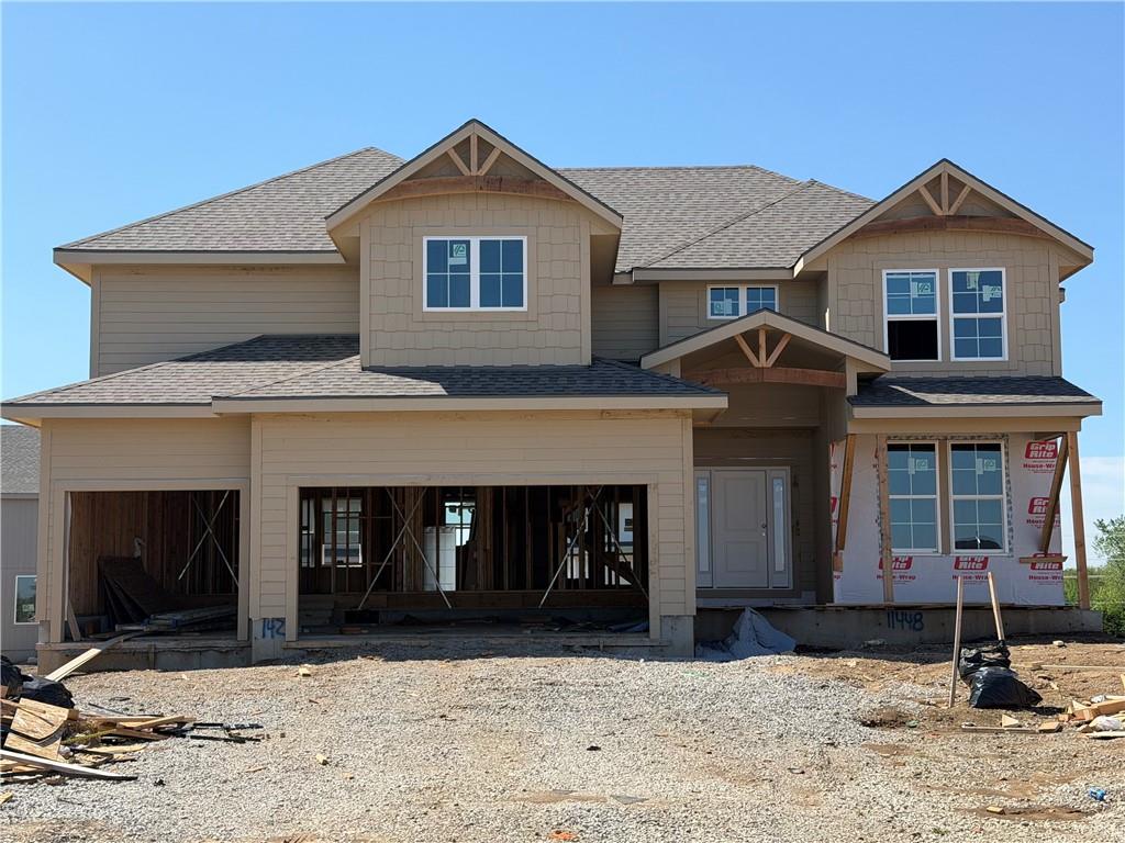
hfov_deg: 39.7
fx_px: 1560
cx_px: 562
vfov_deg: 30.3
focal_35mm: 48
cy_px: 422
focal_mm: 6.76
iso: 64
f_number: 1.78
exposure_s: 1/3704
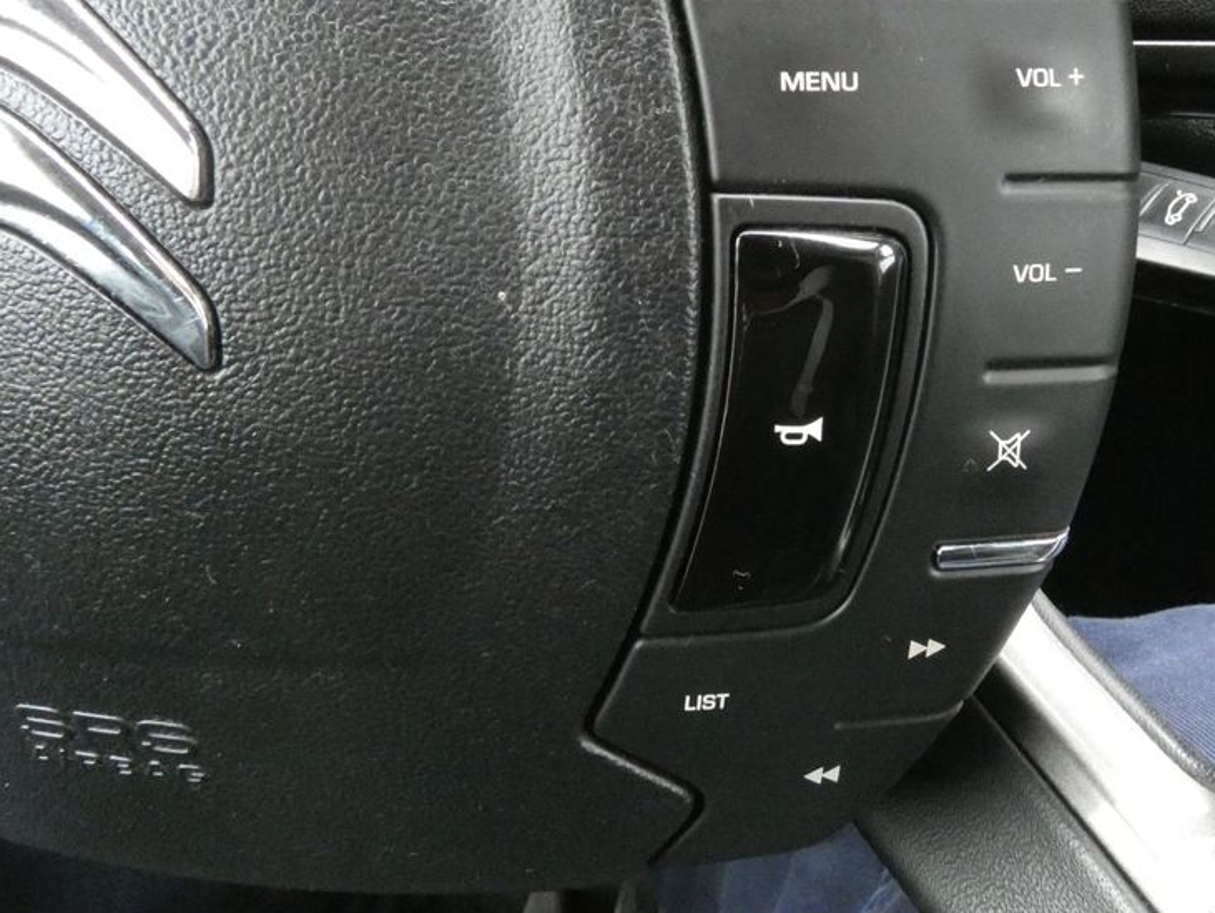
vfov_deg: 48.8
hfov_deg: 63.2
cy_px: 293
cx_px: 690
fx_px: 983
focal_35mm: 28
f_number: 5
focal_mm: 3.6
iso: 1600
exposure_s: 1/30
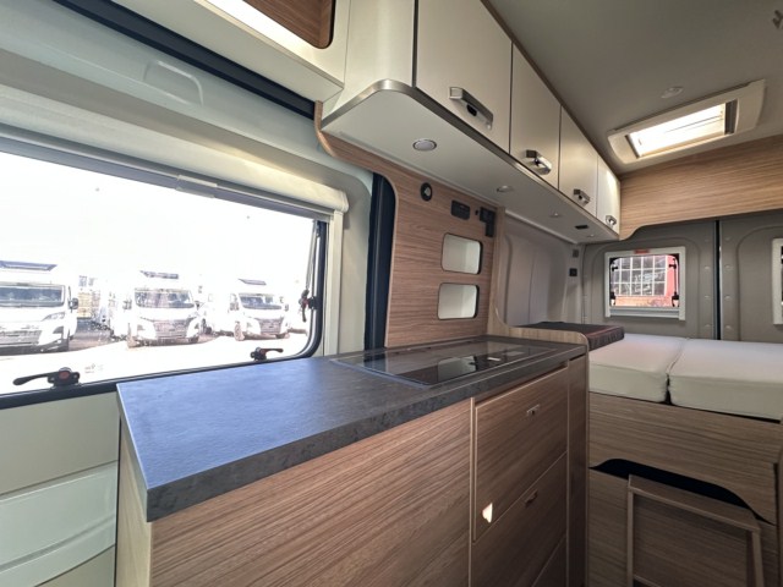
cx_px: 392
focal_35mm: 14
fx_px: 317
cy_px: 294
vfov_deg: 85.7
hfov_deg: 102.1
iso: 400
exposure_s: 1/60
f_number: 2.2
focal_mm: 2.22
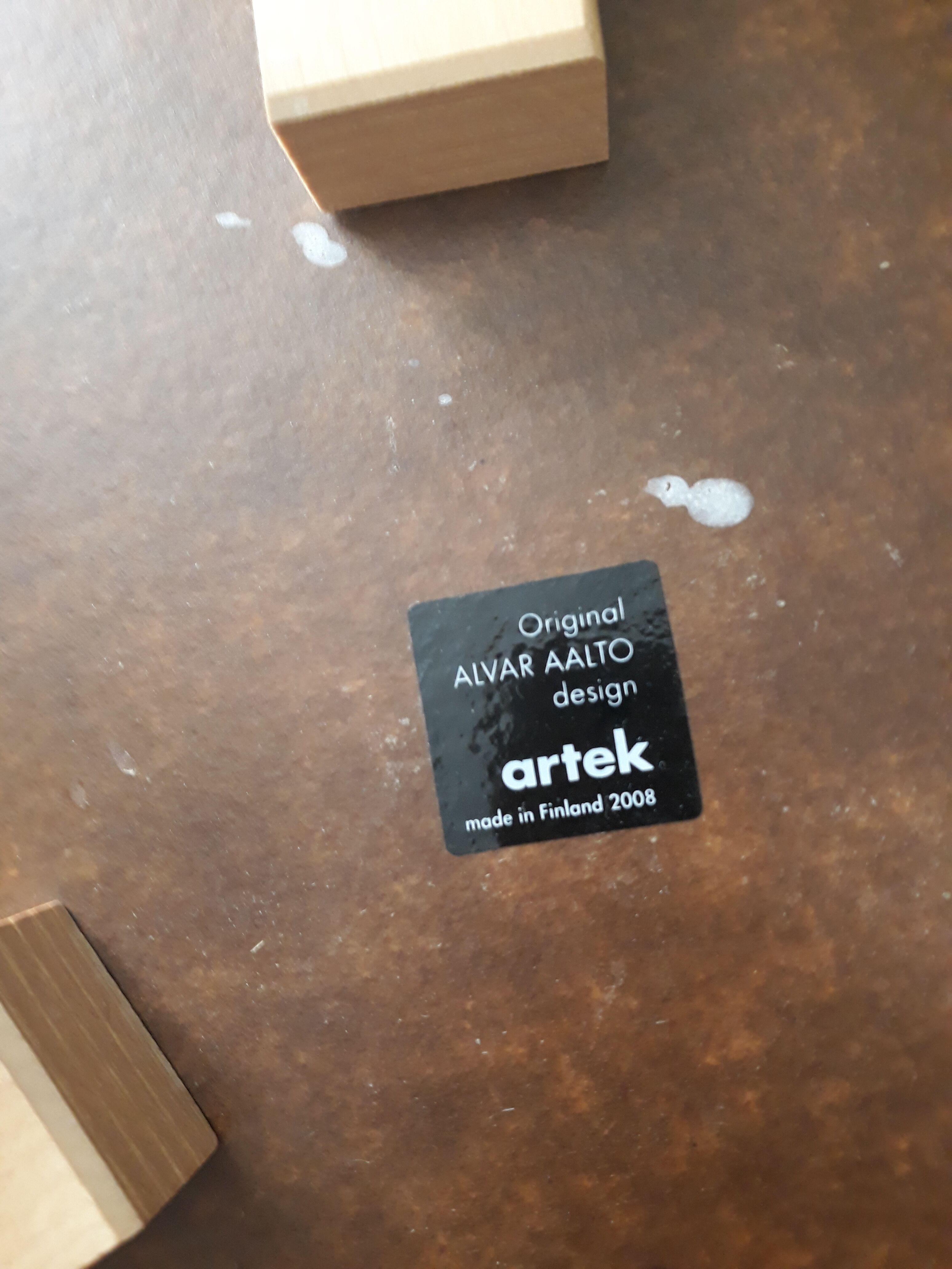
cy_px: 634
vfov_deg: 65.3
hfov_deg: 51.4
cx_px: 476
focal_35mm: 27
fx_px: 990
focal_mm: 3.71
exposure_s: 1/33
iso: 200
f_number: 1.7
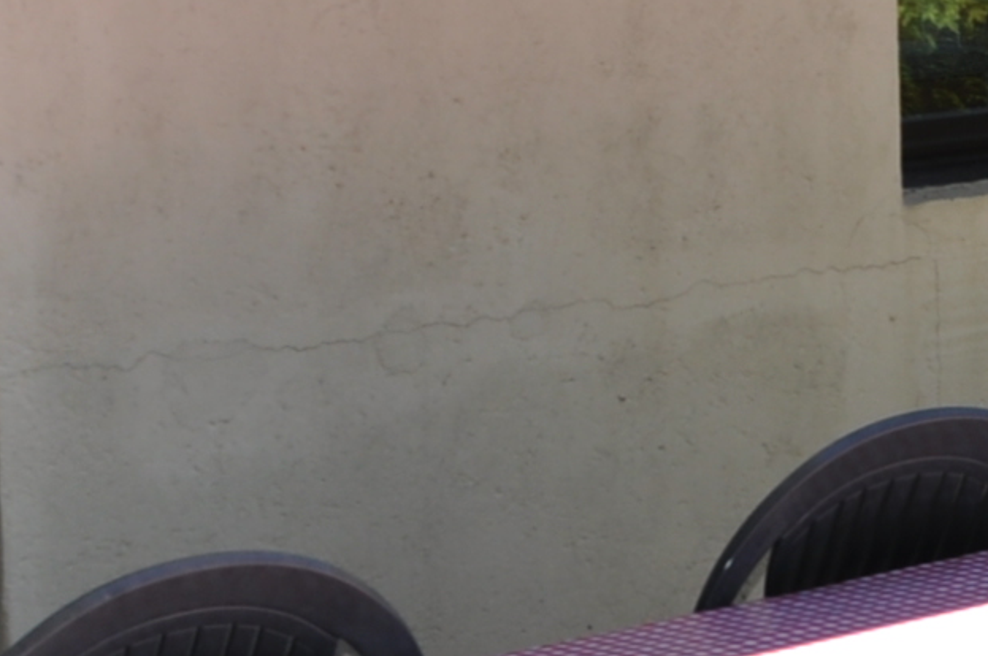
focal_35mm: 163
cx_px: 2006
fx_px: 4457
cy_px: 65
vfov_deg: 8.4
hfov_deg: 11.4
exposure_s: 1/200
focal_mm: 21
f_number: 6.3
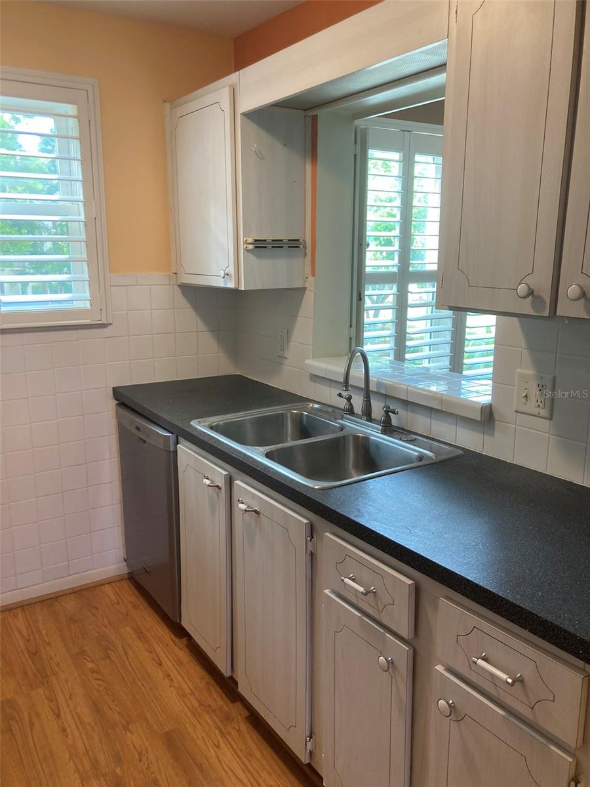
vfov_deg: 63.4
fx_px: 636
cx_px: 295
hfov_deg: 49.7
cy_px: 394
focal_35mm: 28
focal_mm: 3.99
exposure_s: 1/60
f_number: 1.8
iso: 80
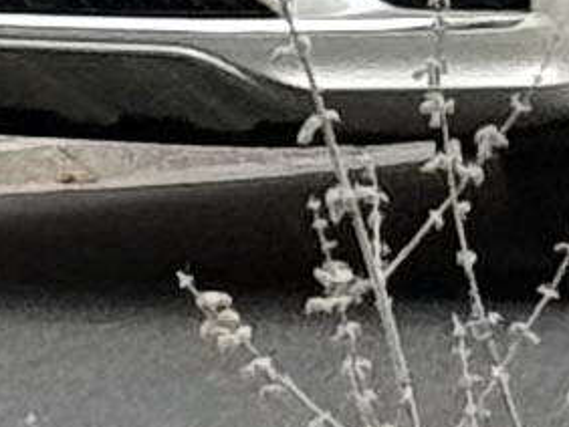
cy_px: -377
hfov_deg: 9.6
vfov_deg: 7.1
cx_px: 525
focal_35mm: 204
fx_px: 3356
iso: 64
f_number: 1.78
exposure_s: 1/733
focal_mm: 6.76
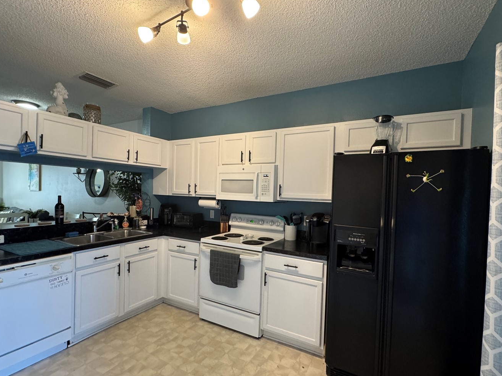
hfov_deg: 91.0
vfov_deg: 74.7
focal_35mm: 17
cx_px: 257
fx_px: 246
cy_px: 196
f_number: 2.2
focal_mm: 2.22
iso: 320
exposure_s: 1/60
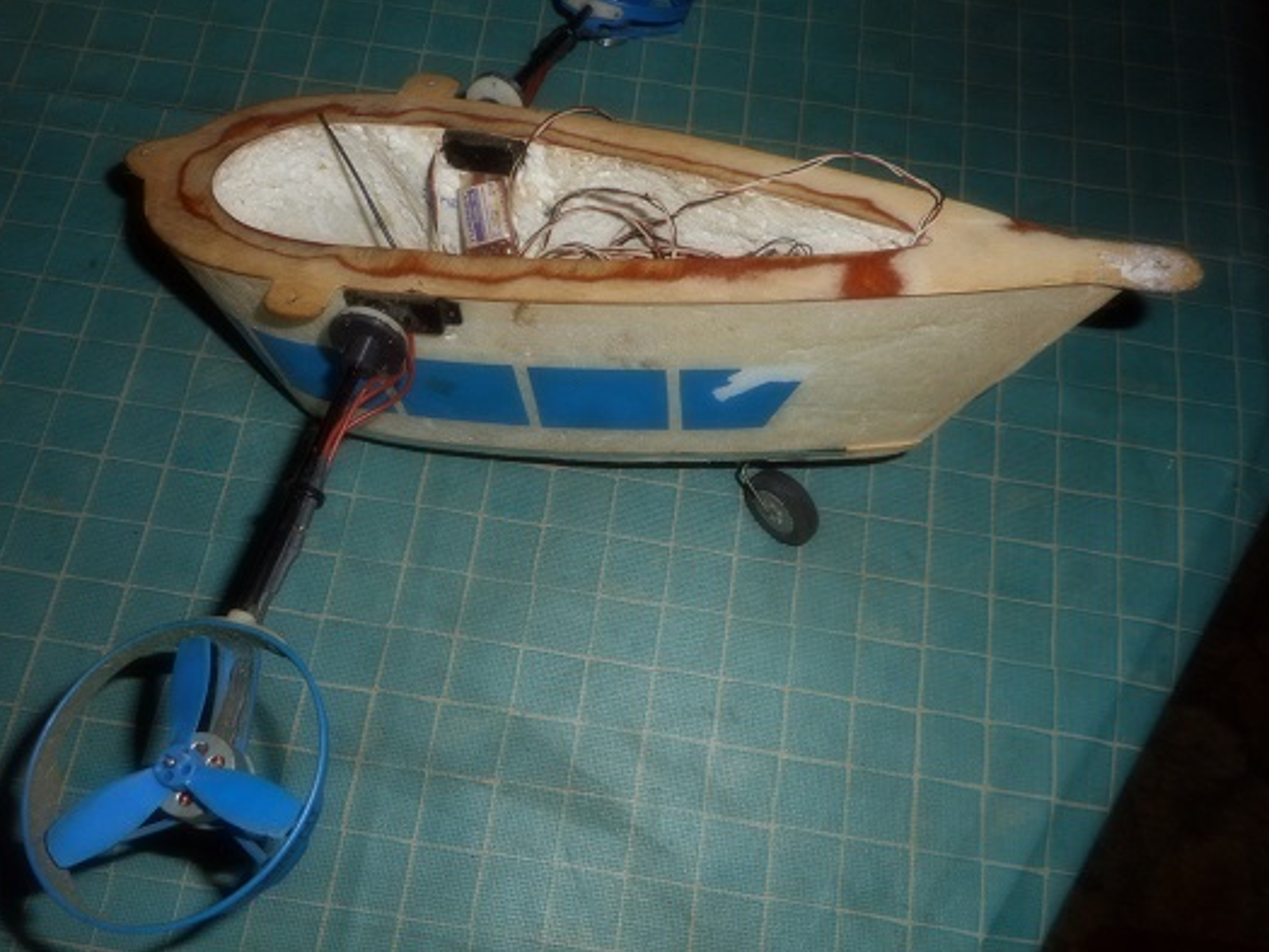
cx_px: 613
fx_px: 990
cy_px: 462
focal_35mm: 27
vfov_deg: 51.4
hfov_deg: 65.3
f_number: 3.7
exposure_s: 1/25
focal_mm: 4.5
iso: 80
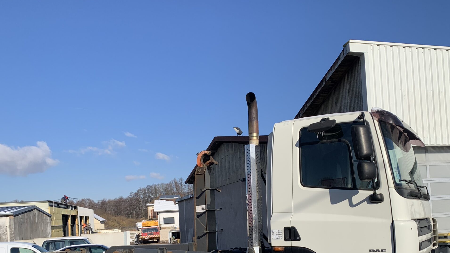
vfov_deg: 30.4
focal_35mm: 38
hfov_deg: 52.7
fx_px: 453
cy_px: 202
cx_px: 249
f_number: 1.8
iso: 25
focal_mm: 4.25
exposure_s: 1/3937
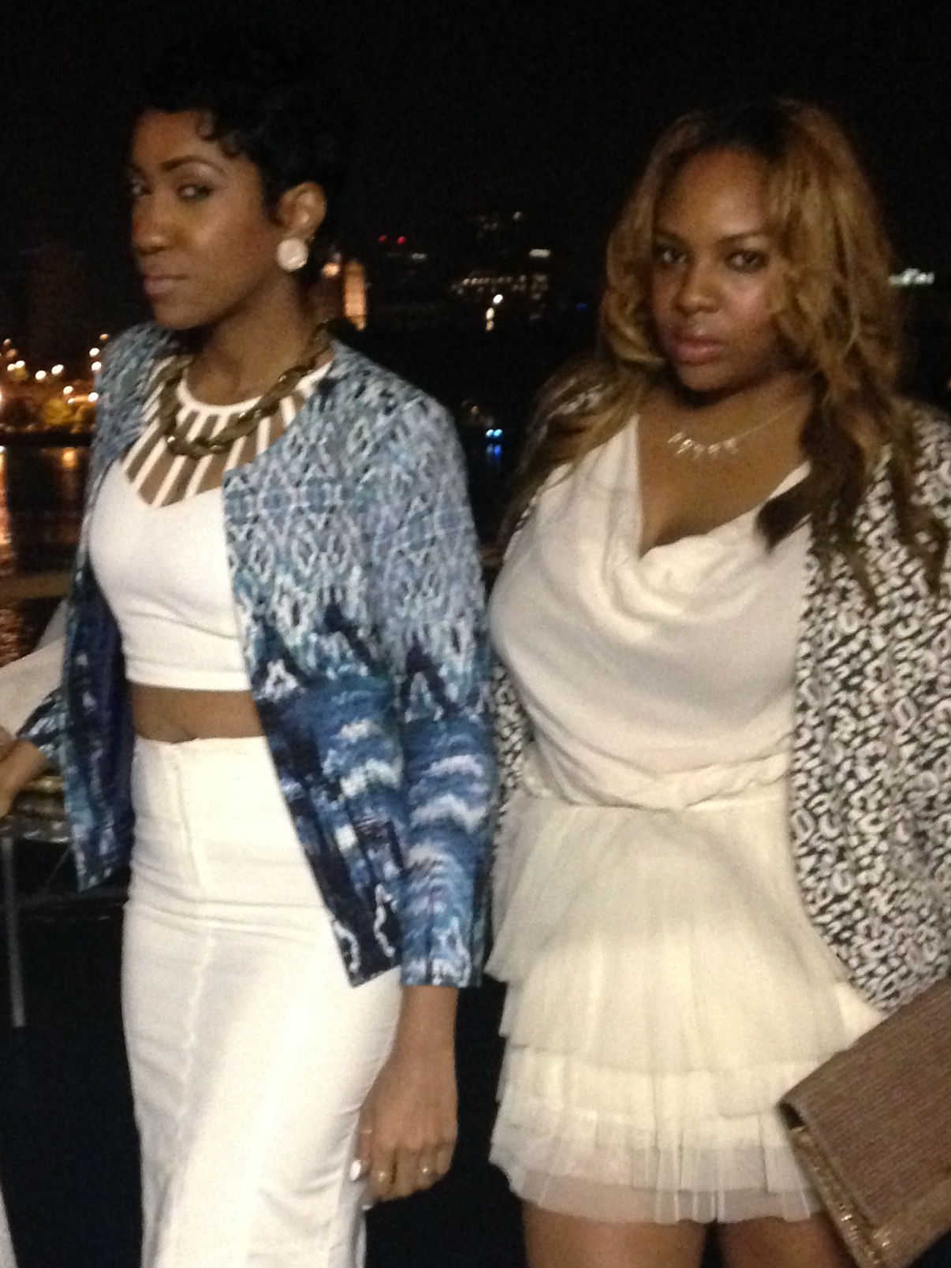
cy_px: 901
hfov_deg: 21.8
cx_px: 271
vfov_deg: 28.7
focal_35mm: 67
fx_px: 2454
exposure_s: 1/15
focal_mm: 4.12
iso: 640
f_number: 2.4
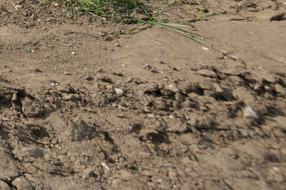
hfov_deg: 15.2
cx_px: -383
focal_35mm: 85
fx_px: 675
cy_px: -241
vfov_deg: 12.9
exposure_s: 1/1250
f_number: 5
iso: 125
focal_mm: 16
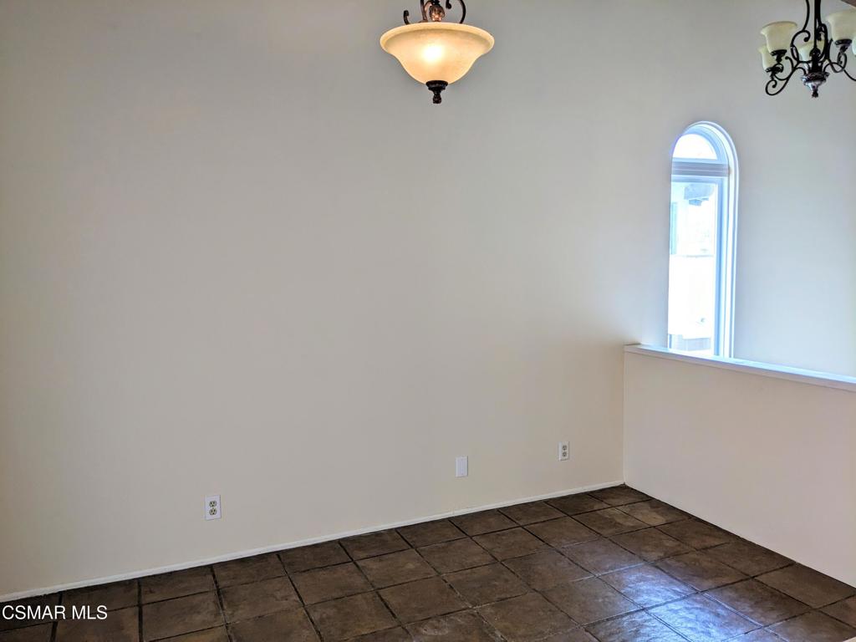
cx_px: 428
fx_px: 668
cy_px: 321
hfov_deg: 65.3
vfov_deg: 51.4
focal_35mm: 27
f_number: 1.73
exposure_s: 1/60
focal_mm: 4.38
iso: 45
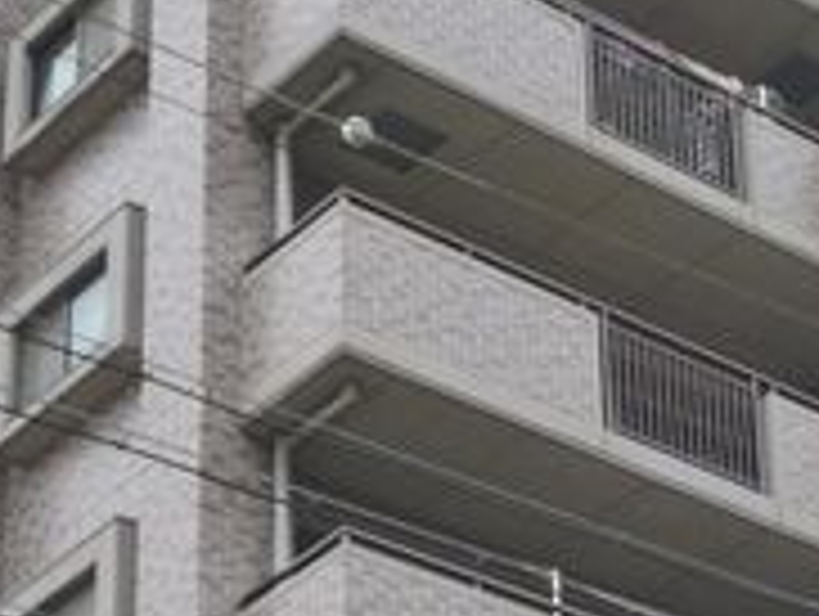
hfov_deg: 14.4
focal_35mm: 135
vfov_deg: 10.9
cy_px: 620
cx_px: 819
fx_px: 3198
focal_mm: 7.3
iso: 160
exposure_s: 1/320
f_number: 3.7
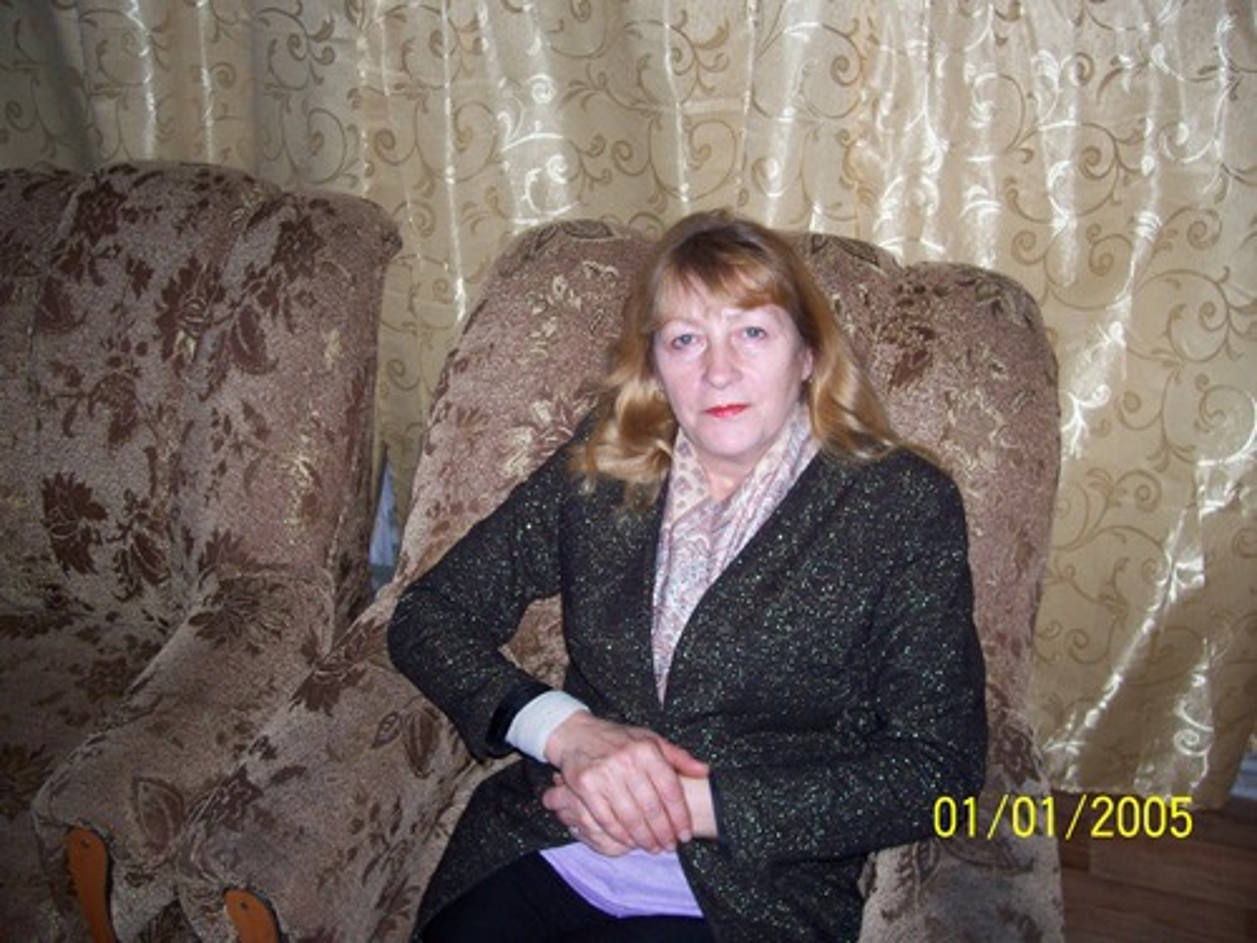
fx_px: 1235
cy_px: 472
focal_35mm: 34
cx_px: 628
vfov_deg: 41.8
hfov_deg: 54.0
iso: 80
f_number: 2.7
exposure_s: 1/64
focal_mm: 5.6
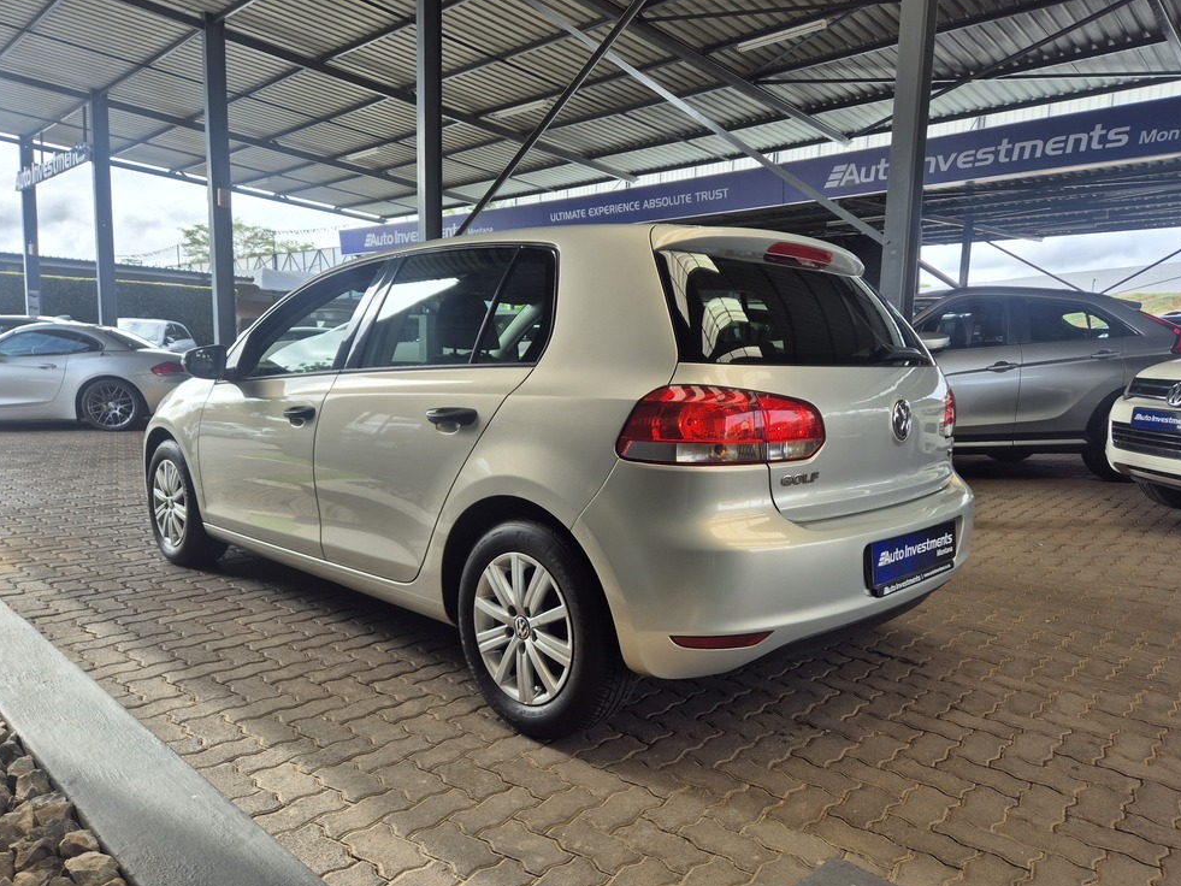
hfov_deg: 71.6
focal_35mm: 24
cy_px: 450
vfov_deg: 56.8
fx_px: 819
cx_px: 609
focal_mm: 5.4
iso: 25
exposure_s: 1/622
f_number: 1.8
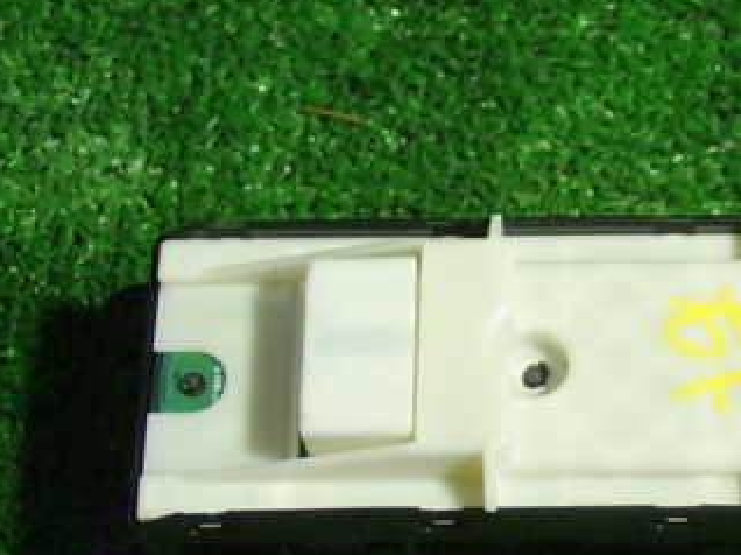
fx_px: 2182
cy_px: 359
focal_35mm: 102
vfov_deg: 14.5
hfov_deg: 19.0
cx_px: 659
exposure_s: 1/50
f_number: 3.3
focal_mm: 9.65
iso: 640
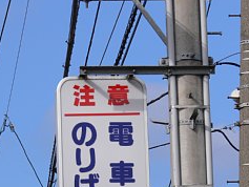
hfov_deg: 7.8
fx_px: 1835
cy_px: 155
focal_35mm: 255
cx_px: 103
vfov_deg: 5.8
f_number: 5.6
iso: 80
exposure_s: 1/400
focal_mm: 32
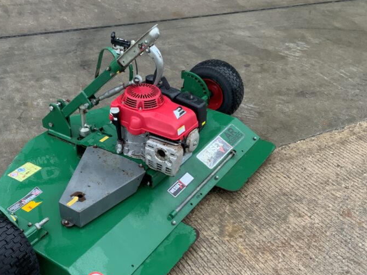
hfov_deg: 42.7
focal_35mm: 44
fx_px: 466
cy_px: 168
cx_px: 141
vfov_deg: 32.7
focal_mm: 3
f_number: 1.8
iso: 64
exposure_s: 1/119
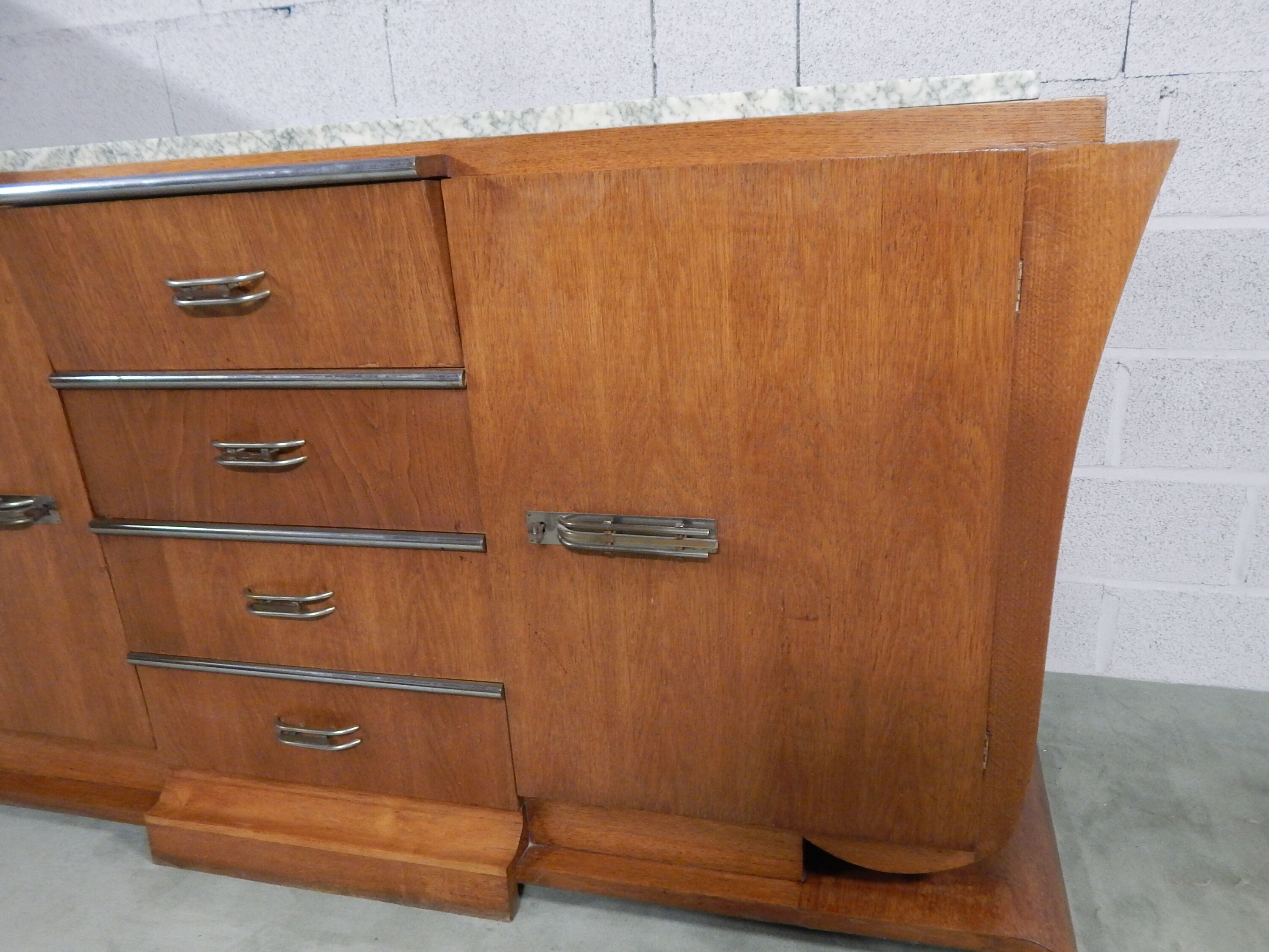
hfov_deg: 71.5
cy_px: 509
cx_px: 681
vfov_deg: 56.8
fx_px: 880
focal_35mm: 24
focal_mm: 4
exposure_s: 1/8
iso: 450
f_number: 3
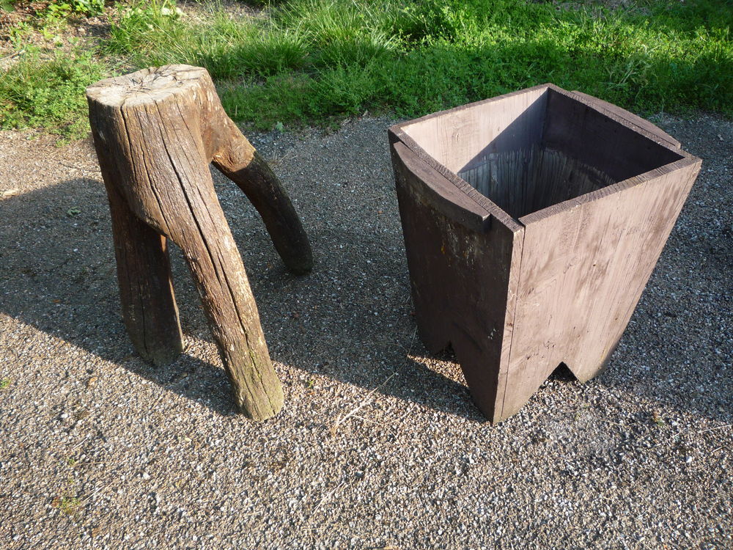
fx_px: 635
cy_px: 275
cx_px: 366
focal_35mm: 30
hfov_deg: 60.0
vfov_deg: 46.8
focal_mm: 5.2
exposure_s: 1/100
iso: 100
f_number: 3.5
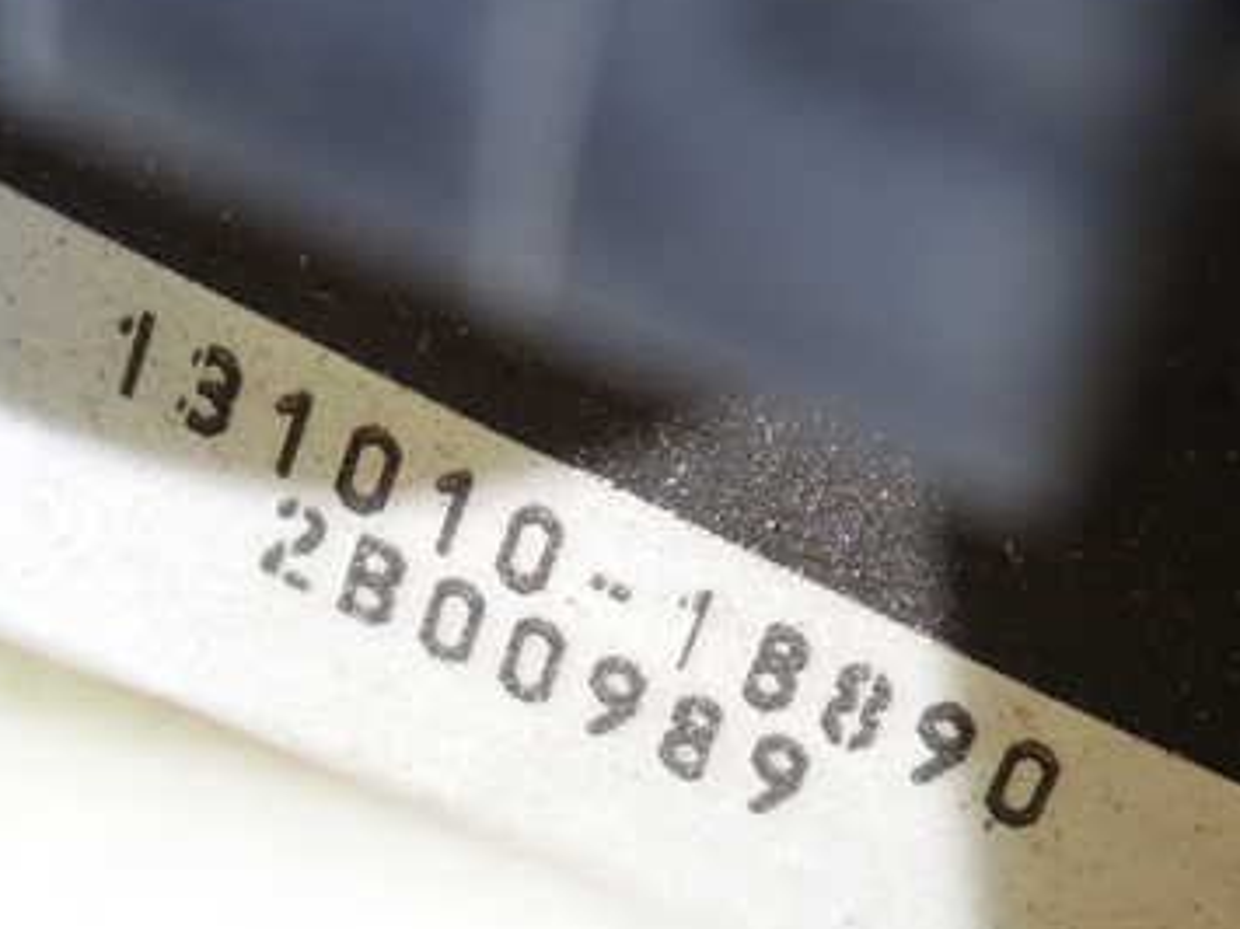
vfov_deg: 8.8
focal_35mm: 169
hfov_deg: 11.7
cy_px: 566
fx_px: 6052
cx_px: 454
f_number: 4.9
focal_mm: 18
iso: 100
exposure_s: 1/125
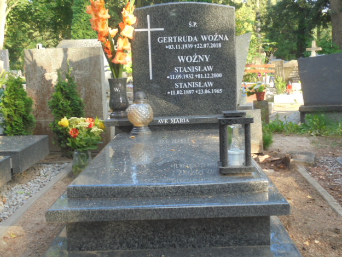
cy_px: 127
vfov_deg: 32.9
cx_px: 173
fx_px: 435
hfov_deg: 42.9
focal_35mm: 44
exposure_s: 1/40
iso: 100
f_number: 4.5
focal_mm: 7.8
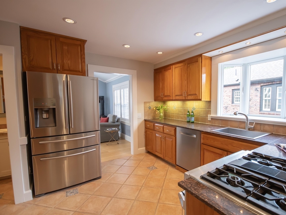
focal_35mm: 17
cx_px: 161
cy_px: 112
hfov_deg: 90.6
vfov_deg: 74.7
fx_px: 140
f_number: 4
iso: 320
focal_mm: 10
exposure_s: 1/80
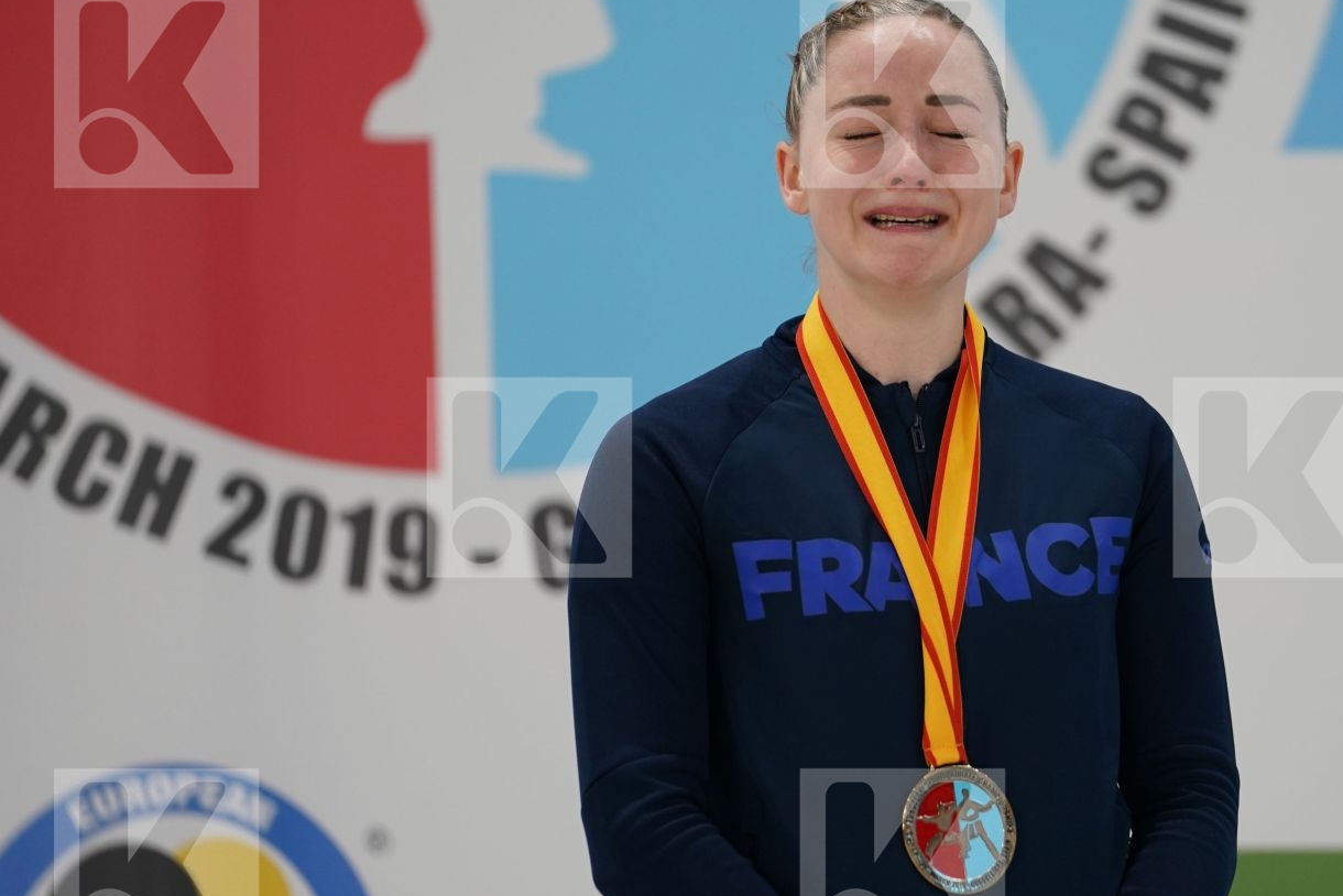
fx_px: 11007
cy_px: 478
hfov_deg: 7.0
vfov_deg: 4.7
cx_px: 903
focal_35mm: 295
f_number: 2.8
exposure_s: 1/250
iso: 800
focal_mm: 200
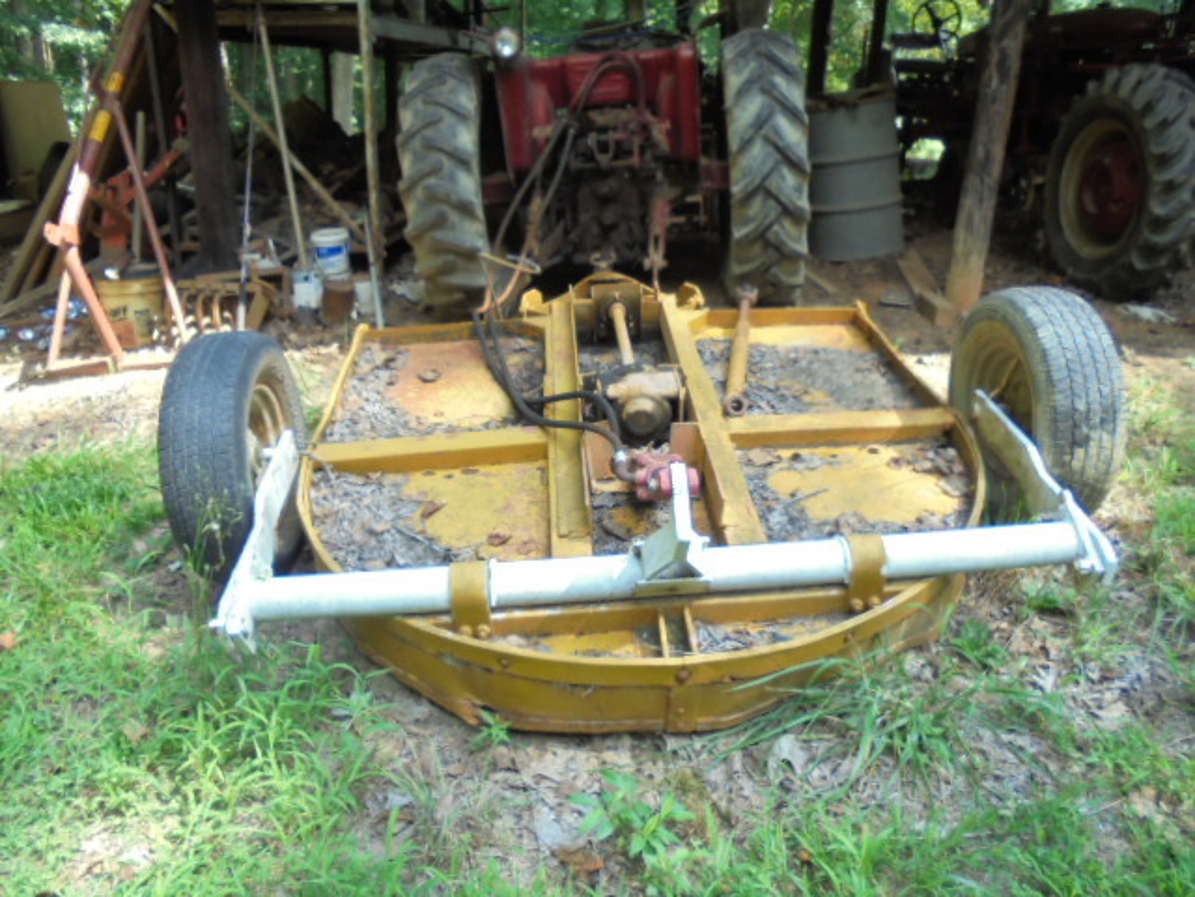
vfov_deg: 53.1
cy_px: 448
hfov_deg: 67.3
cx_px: 598
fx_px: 898
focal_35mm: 26
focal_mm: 4.6
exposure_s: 1/100
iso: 100
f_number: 3.5
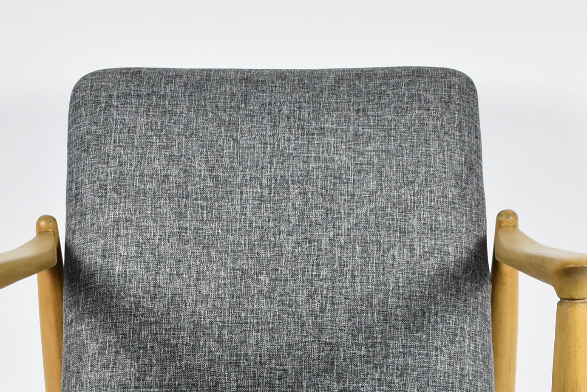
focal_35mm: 104
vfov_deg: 13.0
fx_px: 1697
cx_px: 254
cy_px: 422
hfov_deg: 19.6
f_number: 4.5
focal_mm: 32
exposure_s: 1/125
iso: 1000
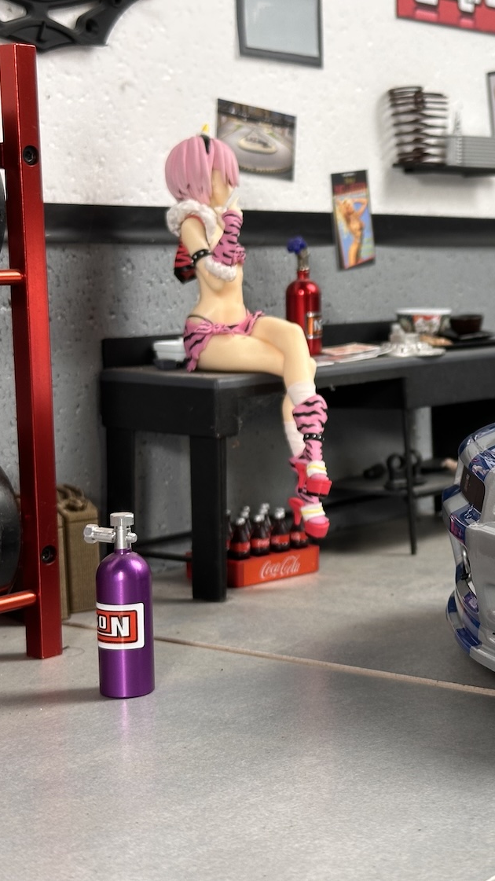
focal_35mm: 70
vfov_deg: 30.2
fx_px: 1634
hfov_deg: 16.8
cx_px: 506
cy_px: 441
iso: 50
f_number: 1.78
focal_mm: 6.86
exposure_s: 1/50
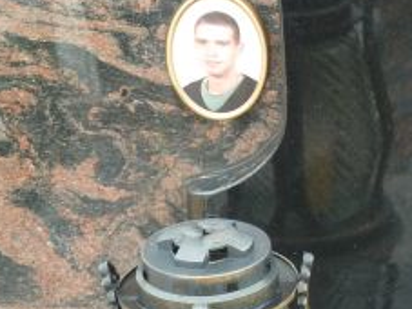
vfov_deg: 7.3
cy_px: 4
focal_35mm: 203
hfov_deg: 9.6
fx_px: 2415
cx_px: 514
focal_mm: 11.9
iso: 80
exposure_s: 1/40
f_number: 4.1
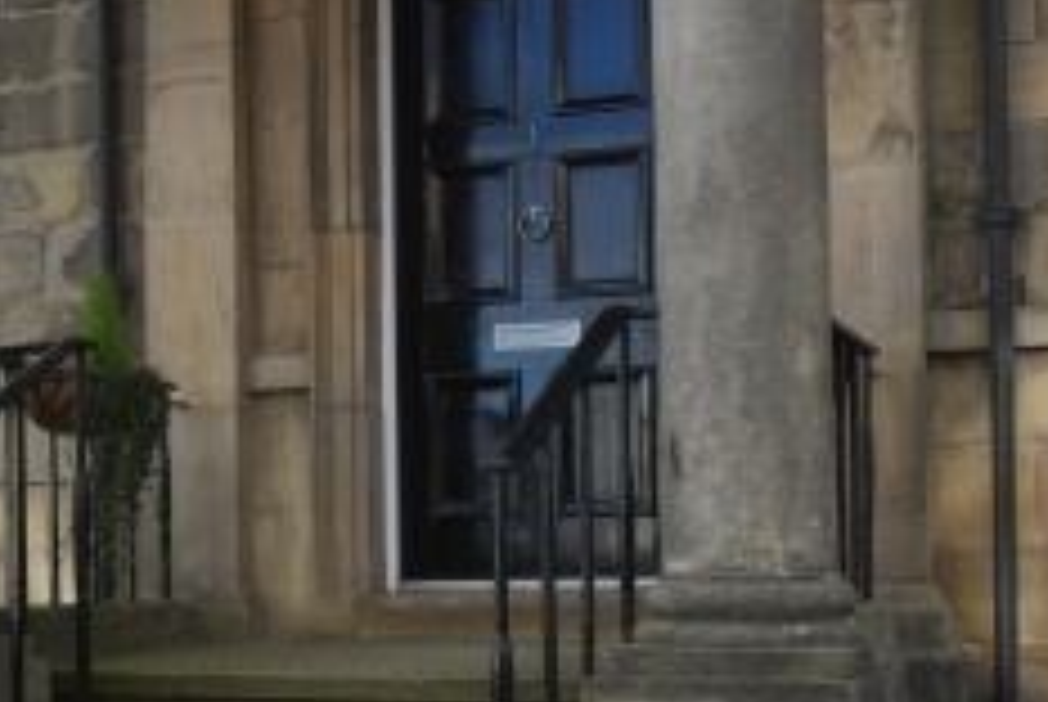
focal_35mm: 60
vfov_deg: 22.5
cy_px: 515
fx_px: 1749
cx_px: 603
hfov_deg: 33.3
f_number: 5.6
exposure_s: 1/150
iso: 200
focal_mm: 23
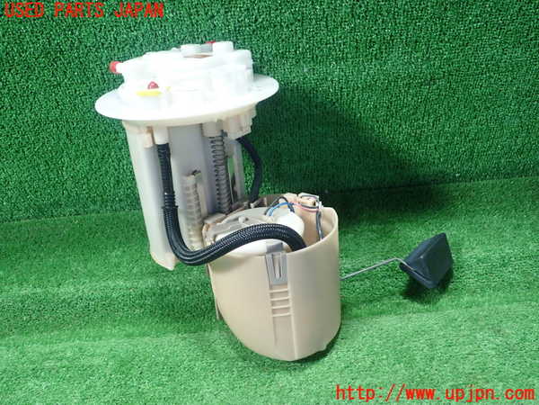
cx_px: 270
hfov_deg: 60.0
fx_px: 467
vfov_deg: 46.8
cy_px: 202
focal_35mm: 30
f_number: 2.3
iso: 640
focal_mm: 5.5
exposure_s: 1/125
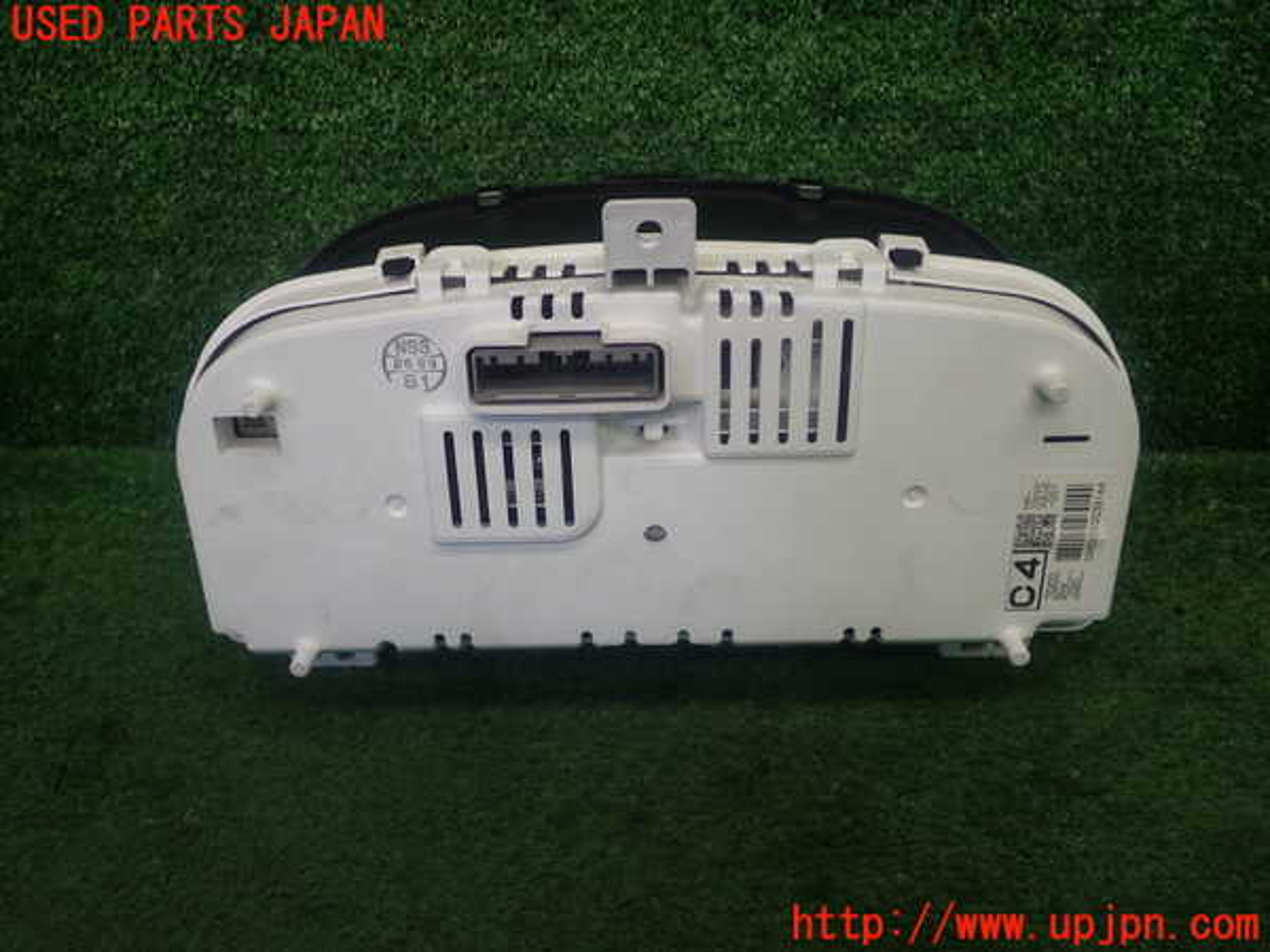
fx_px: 1101
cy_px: 476
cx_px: 635
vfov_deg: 46.8
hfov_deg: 60.0
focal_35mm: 30
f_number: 2.3
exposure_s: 1/80
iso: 100
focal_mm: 5.4
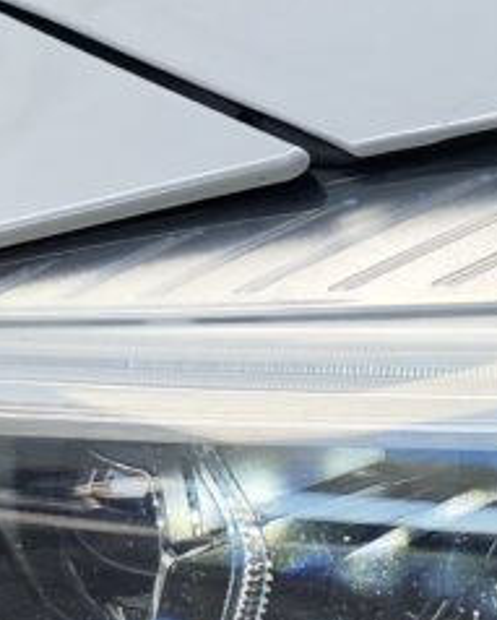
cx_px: 744
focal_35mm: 113
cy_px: 393
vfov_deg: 17.0
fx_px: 2074
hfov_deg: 12.9
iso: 50
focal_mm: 7.01
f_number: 1.69
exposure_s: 1/248
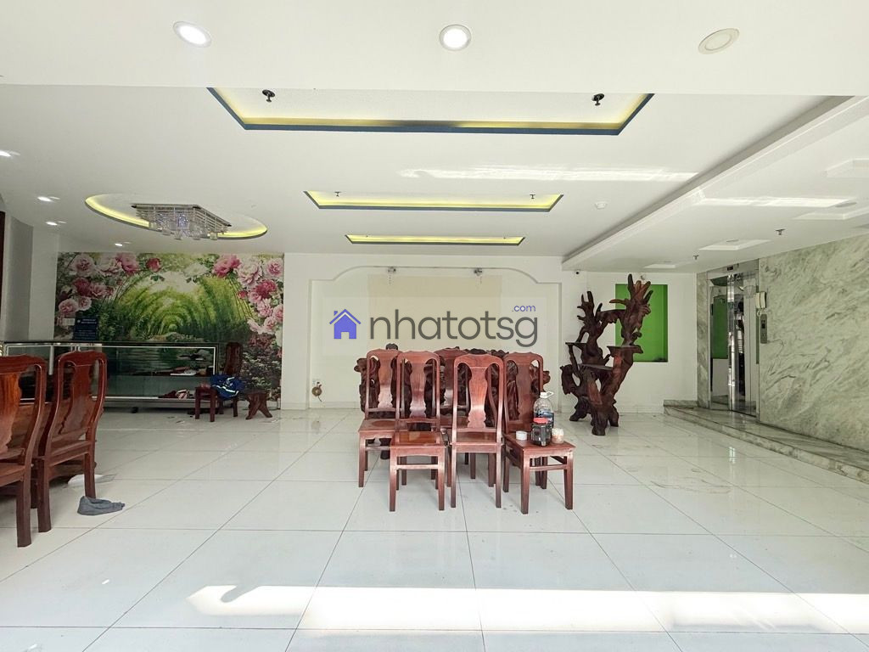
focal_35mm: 14
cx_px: 434
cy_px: 326
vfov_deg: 85.7
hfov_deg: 102.1
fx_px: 351
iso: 50
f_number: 2.2
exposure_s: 1/100
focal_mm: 2.22
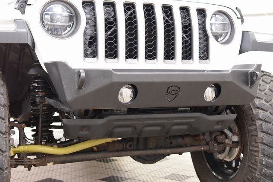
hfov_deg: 36.9
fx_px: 410
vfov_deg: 25.1
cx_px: 136
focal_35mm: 54
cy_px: 91
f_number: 4
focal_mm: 36
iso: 1600
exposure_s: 1/60
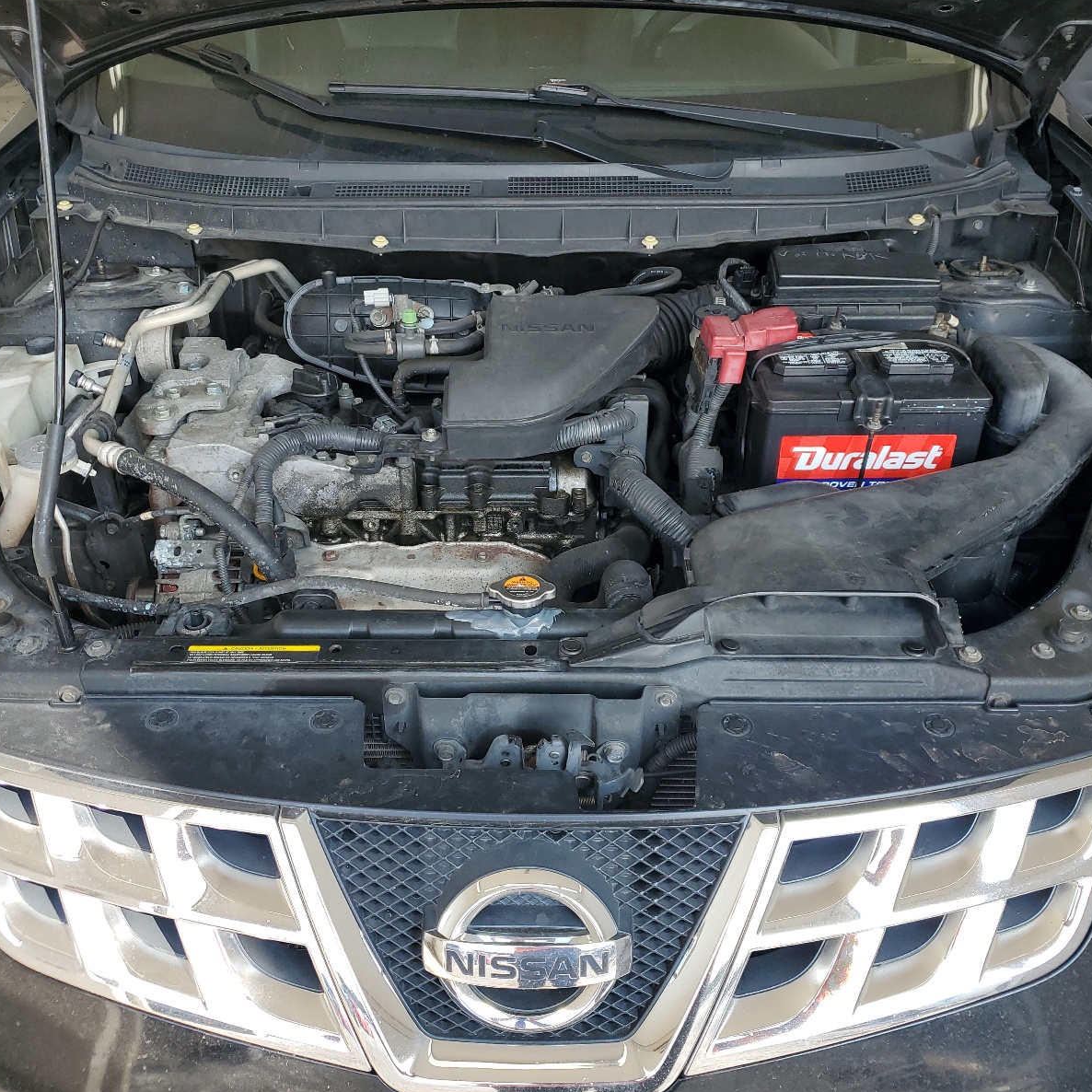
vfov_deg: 52.5
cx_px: 537
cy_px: 543
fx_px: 1106
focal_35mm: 31
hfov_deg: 52.5
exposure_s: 1/400
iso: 50
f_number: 1.5
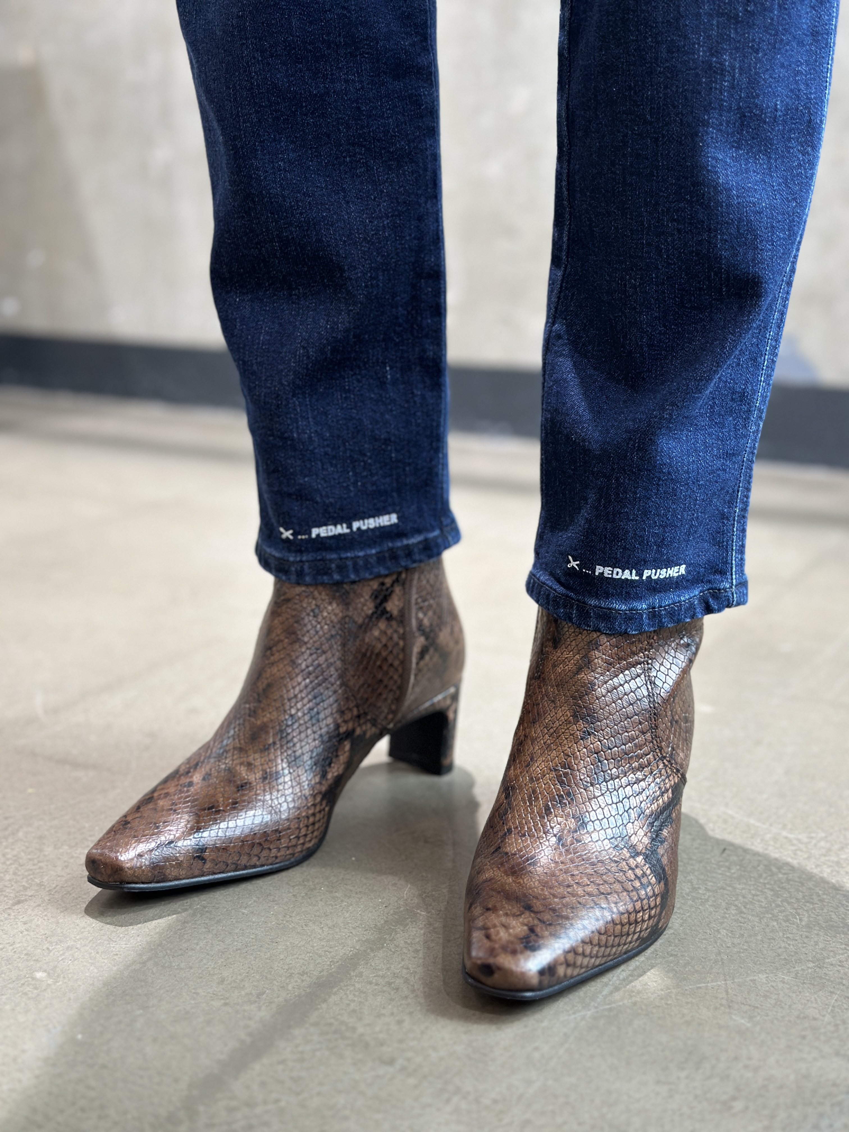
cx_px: 424
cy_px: 566
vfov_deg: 39.7
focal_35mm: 48
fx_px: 1570
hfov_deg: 30.3
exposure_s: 1/50
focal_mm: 6.86
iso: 125
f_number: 1.78
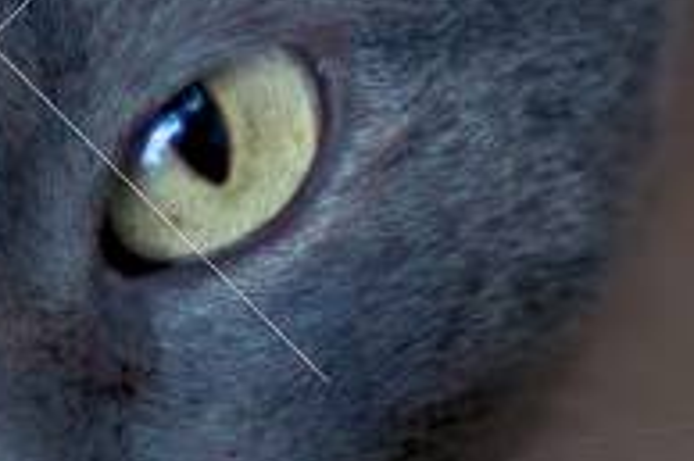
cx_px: -14
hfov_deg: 2.4
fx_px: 16436
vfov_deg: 1.6
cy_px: 541
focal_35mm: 853
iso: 800
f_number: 1.8
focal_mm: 85
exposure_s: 1/1000
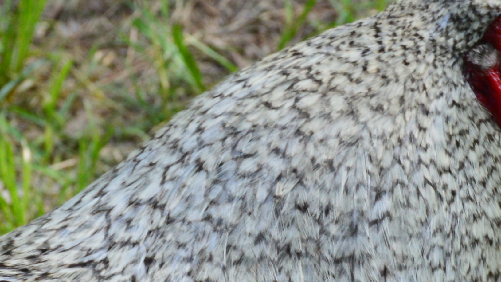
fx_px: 4770
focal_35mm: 359
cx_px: 273
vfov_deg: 3.4
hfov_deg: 6.0
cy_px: 315
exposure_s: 1/125
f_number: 9
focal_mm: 62
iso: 500
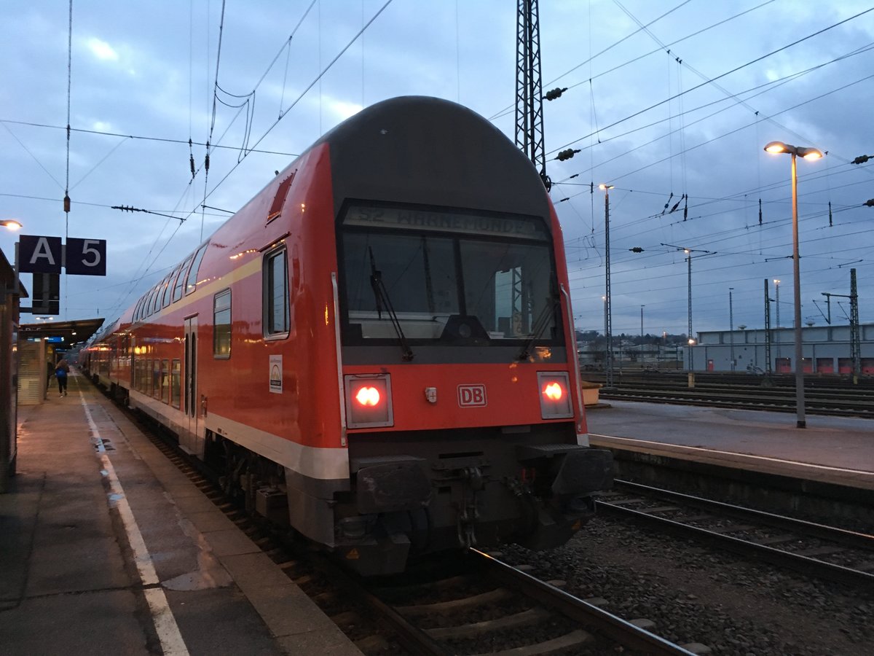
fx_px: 732
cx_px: 437
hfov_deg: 61.7
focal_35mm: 29
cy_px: 328
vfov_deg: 48.2
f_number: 2.2
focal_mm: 4.15
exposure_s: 1/33
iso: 160
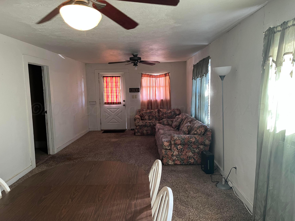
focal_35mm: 26
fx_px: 222
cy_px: 110
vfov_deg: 53.1
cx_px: 148
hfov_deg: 67.3
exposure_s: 1/60
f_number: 1.6
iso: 200
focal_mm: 5.1
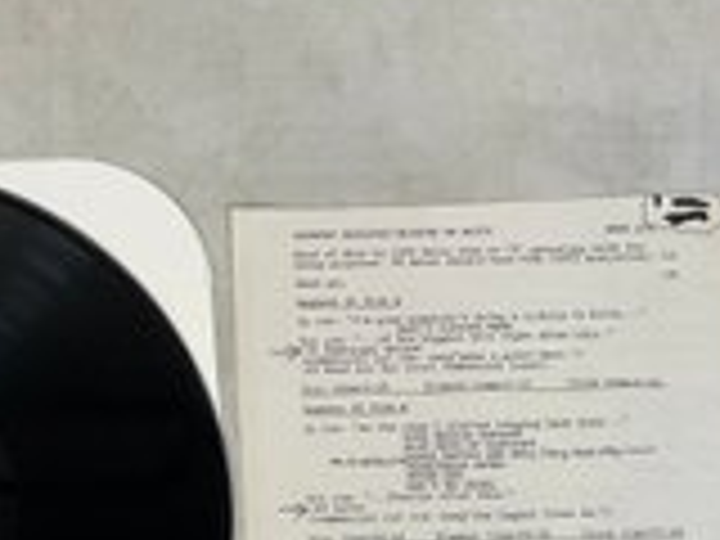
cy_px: 520
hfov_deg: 30.2
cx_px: 110
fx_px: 1290
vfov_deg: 22.9
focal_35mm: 62
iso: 64
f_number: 1.8
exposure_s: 1/120
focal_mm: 3
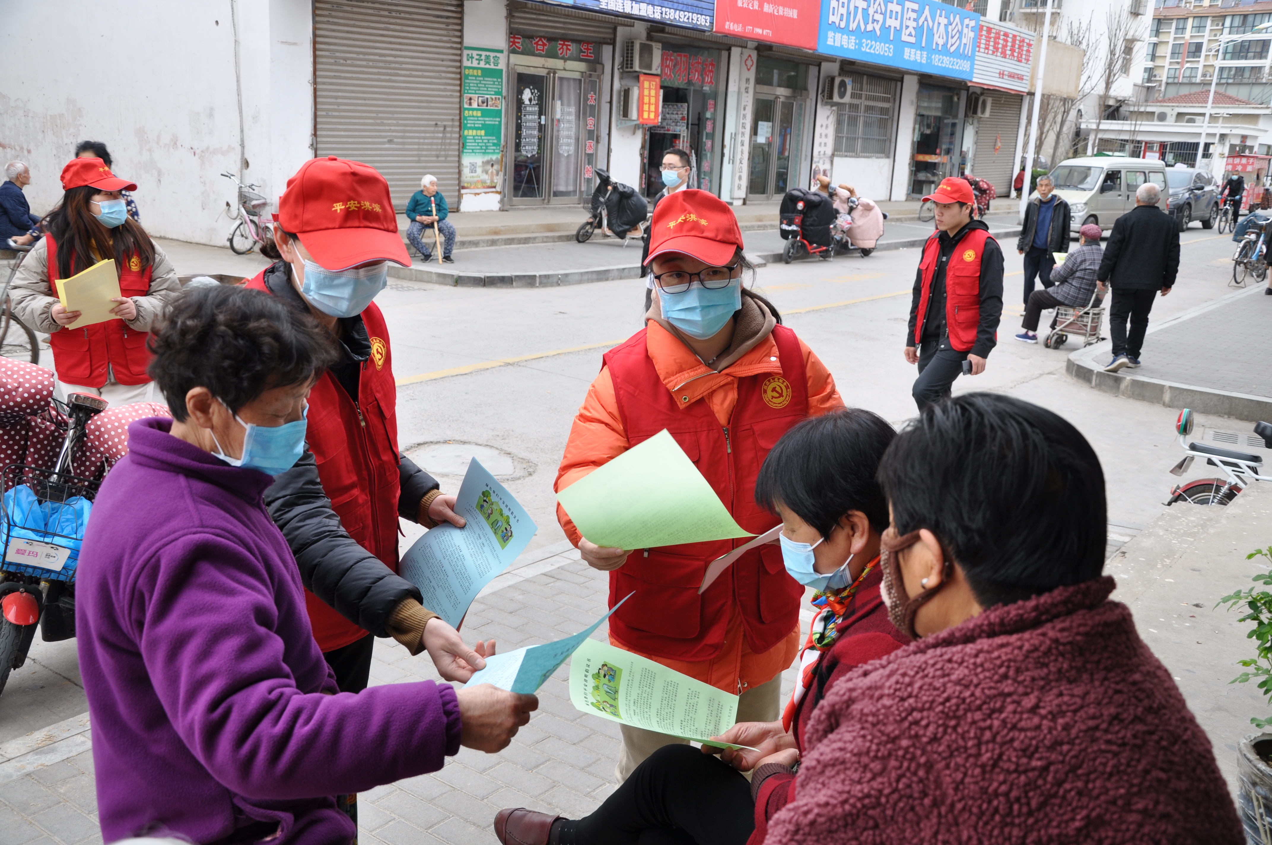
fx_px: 1270
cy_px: 422
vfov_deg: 36.8
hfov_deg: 53.2
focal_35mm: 36
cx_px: 636
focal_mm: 24
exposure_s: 1/125
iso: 200
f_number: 5.6
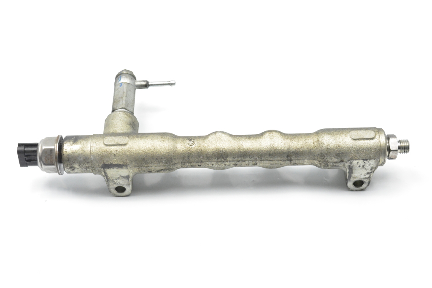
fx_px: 756
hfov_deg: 31.9
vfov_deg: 21.6
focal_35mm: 63
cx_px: 216
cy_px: 144
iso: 6400
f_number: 11
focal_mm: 42
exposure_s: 1/500
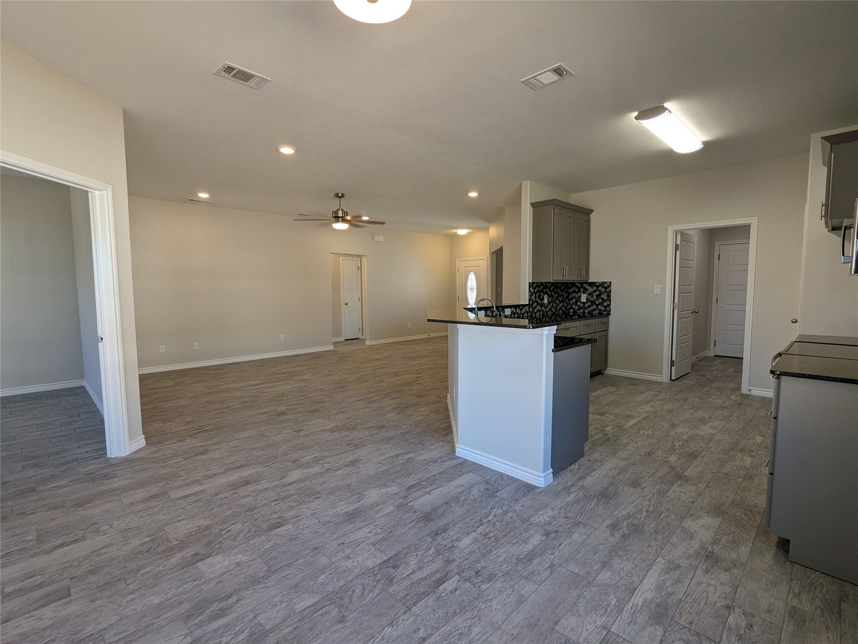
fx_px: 397
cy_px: 322
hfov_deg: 94.5
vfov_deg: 78.1
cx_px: 429
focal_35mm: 16
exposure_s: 1/40
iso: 48
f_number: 2.2
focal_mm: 2.35
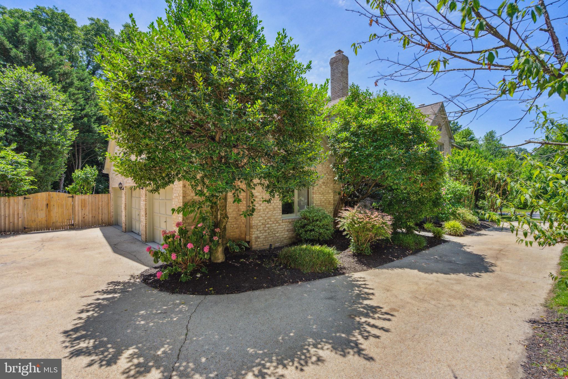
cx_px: 284
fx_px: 252
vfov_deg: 73.7
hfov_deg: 96.7
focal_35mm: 16
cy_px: 190
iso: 800
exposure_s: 1/1250
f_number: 8
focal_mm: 16
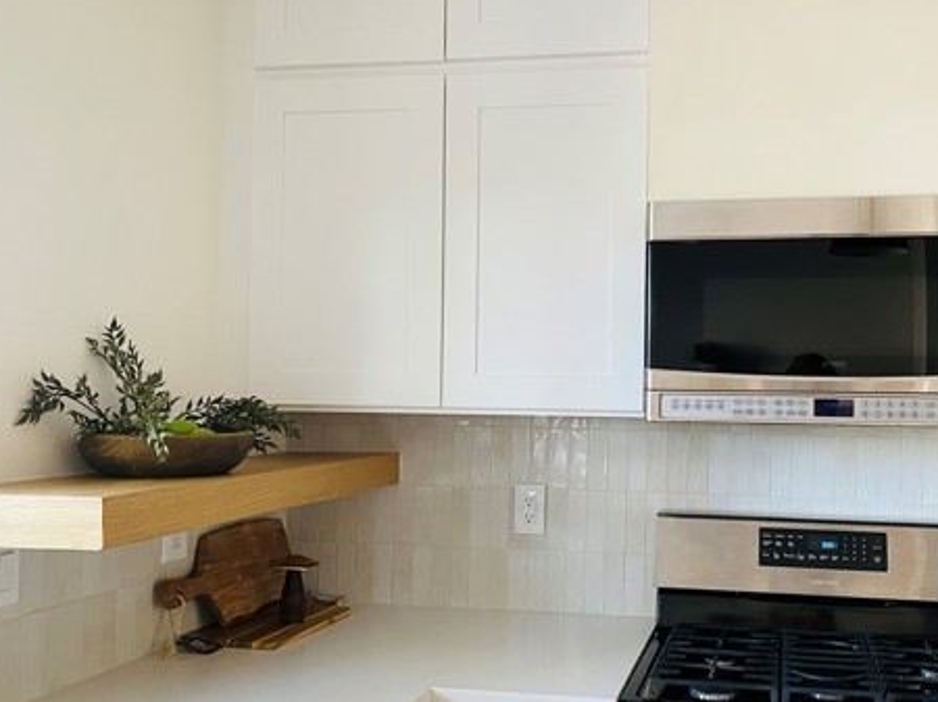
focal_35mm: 37
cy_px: 390
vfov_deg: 38.6
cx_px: 619
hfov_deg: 49.4
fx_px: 1002
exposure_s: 1/60
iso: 200
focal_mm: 4.25
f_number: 1.8
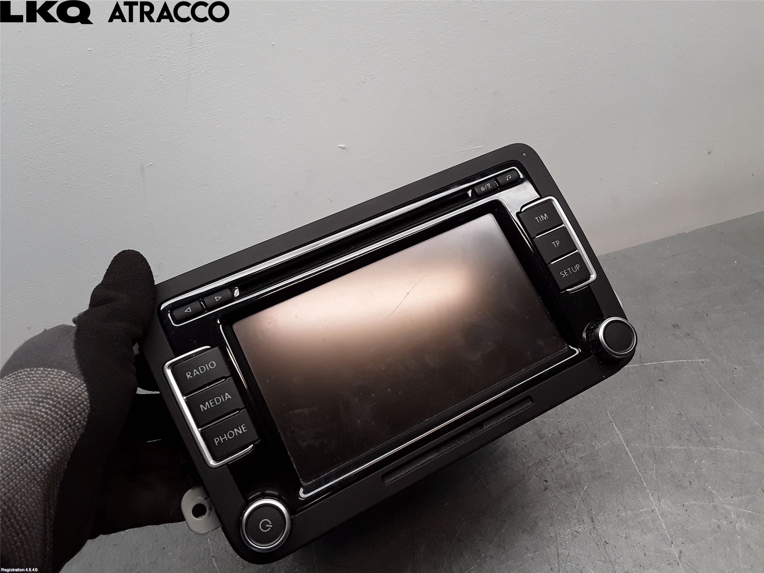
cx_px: 382
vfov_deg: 49.7
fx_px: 618
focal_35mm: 28
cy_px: 286
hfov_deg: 63.4
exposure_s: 1/101
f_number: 1.9
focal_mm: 2.91
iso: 40
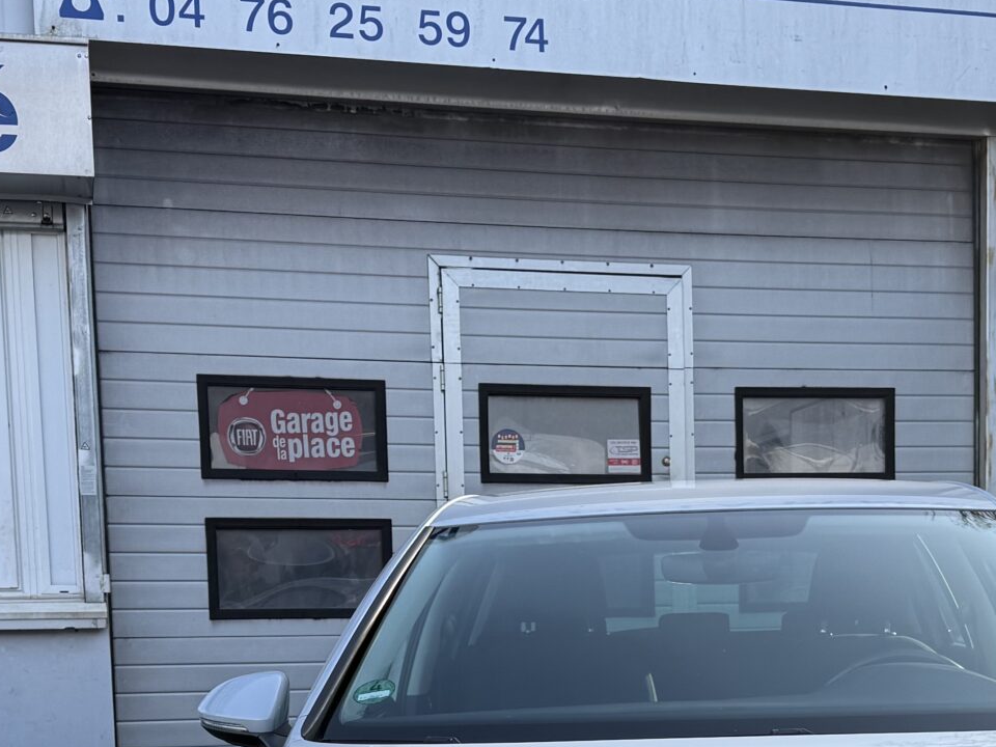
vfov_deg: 21.9
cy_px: 790
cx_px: 606
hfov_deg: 30.2
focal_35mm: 64
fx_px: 1841
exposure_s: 1/909
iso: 80
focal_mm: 6.76
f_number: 1.78
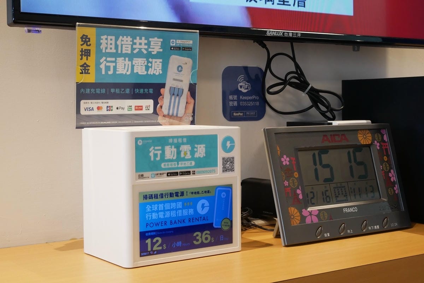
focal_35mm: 58
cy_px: 142
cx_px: 212
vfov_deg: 23.4
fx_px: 683
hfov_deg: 34.5
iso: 1000
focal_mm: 28
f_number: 5.5
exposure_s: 1/60
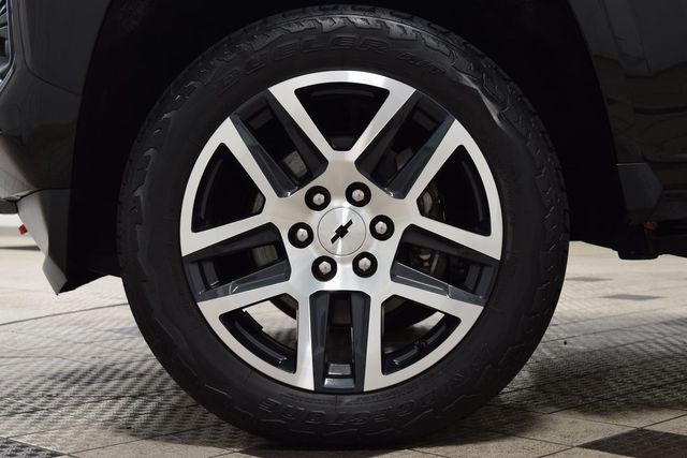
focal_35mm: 63
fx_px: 1202
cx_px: 344
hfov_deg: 31.9
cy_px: 229
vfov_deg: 21.6
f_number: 6.3
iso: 560
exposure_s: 1/15
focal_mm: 42
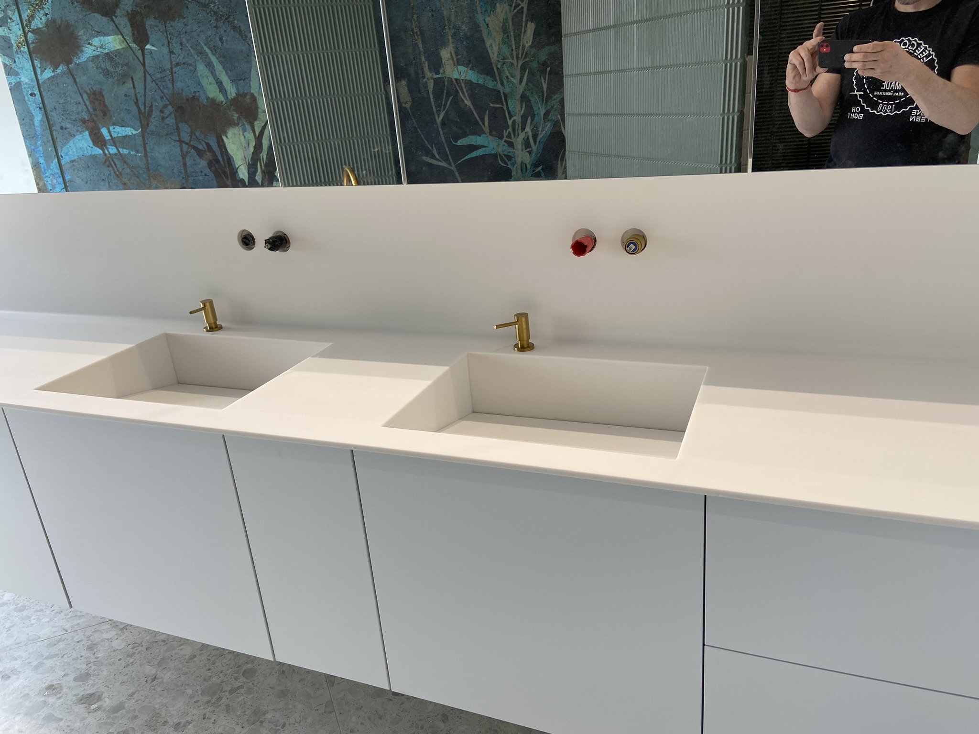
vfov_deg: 53.1
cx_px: 490
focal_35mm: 26
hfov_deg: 67.3
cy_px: 367
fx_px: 735
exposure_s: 1/121
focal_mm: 4.25
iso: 32
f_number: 1.8
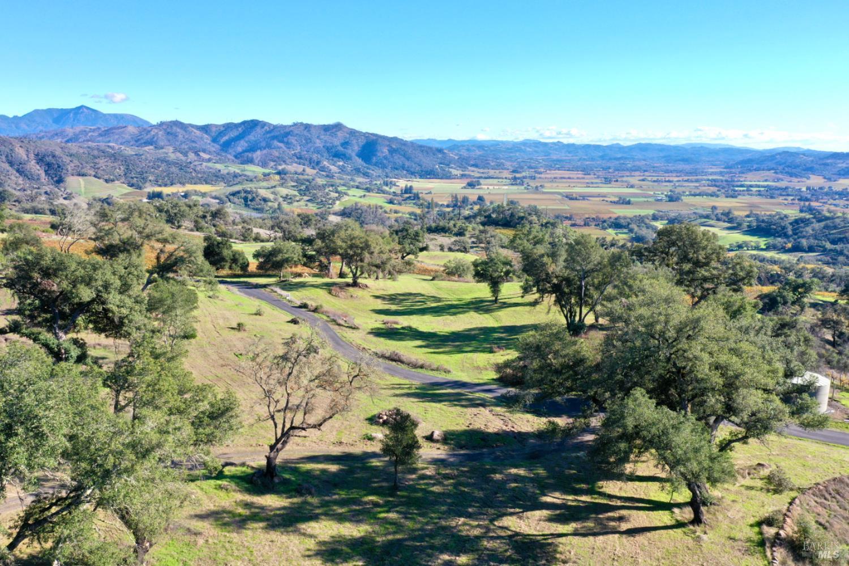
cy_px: 283
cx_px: 424
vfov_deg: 46.4
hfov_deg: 65.5
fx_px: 660
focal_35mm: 28
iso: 100
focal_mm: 10.26
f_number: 6.3
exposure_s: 1/200
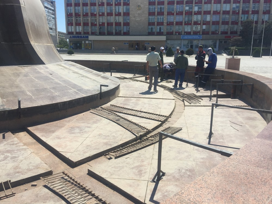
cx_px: 136
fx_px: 228
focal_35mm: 29
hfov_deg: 61.7
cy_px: 102
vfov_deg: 48.2
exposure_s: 1/2475
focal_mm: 4.15
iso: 32
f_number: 2.2
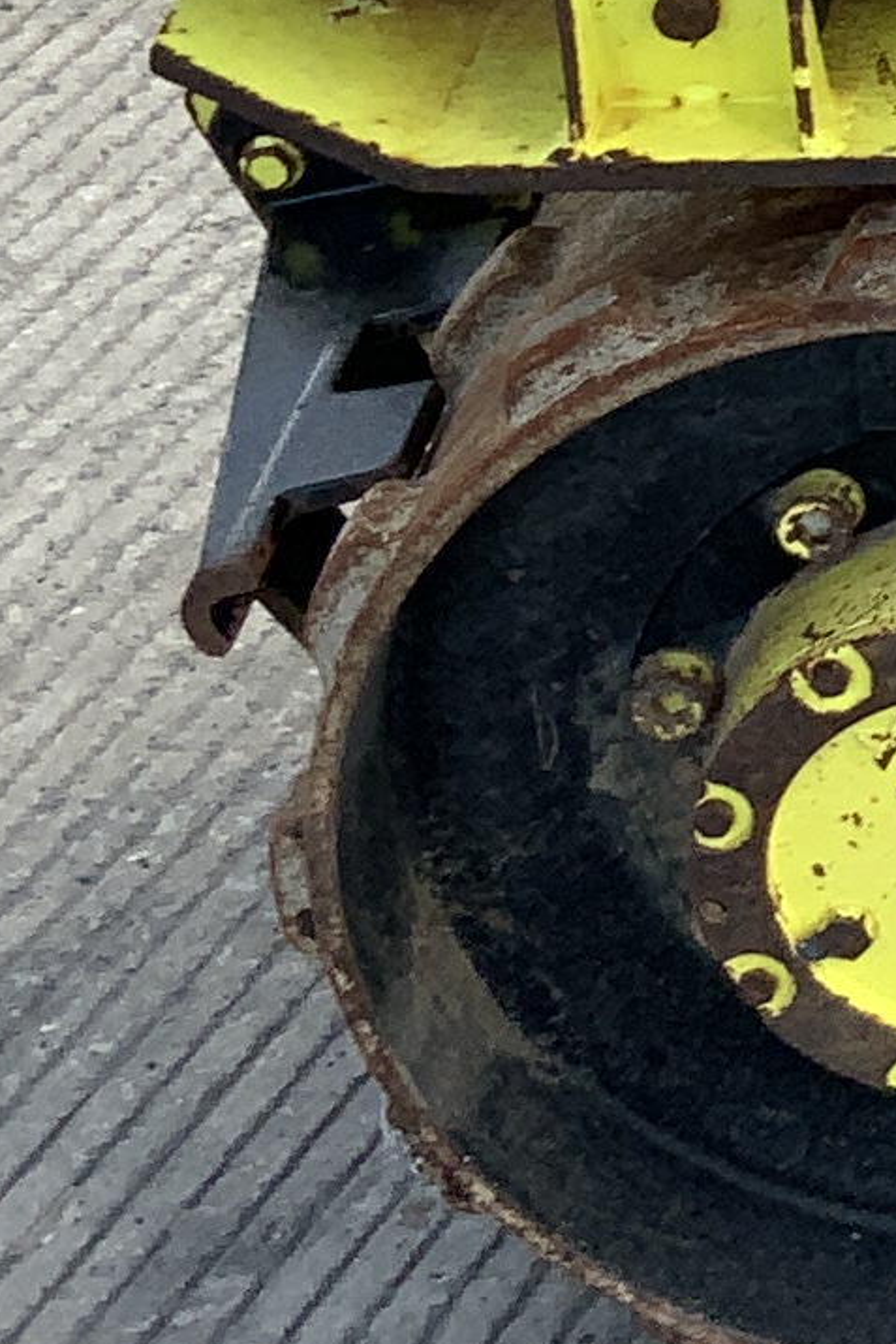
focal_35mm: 170
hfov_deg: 7.3
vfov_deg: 11.7
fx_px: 6343
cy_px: -477
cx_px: 2479
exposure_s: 1/208
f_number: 1.8
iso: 16
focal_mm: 3
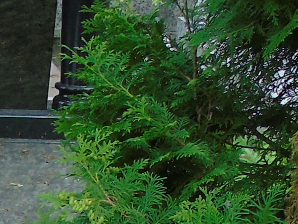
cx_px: -352
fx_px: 1929
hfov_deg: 8.3
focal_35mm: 224
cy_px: 561
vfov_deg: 6.3
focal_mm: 6.1
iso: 80
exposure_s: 1/160
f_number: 3.8
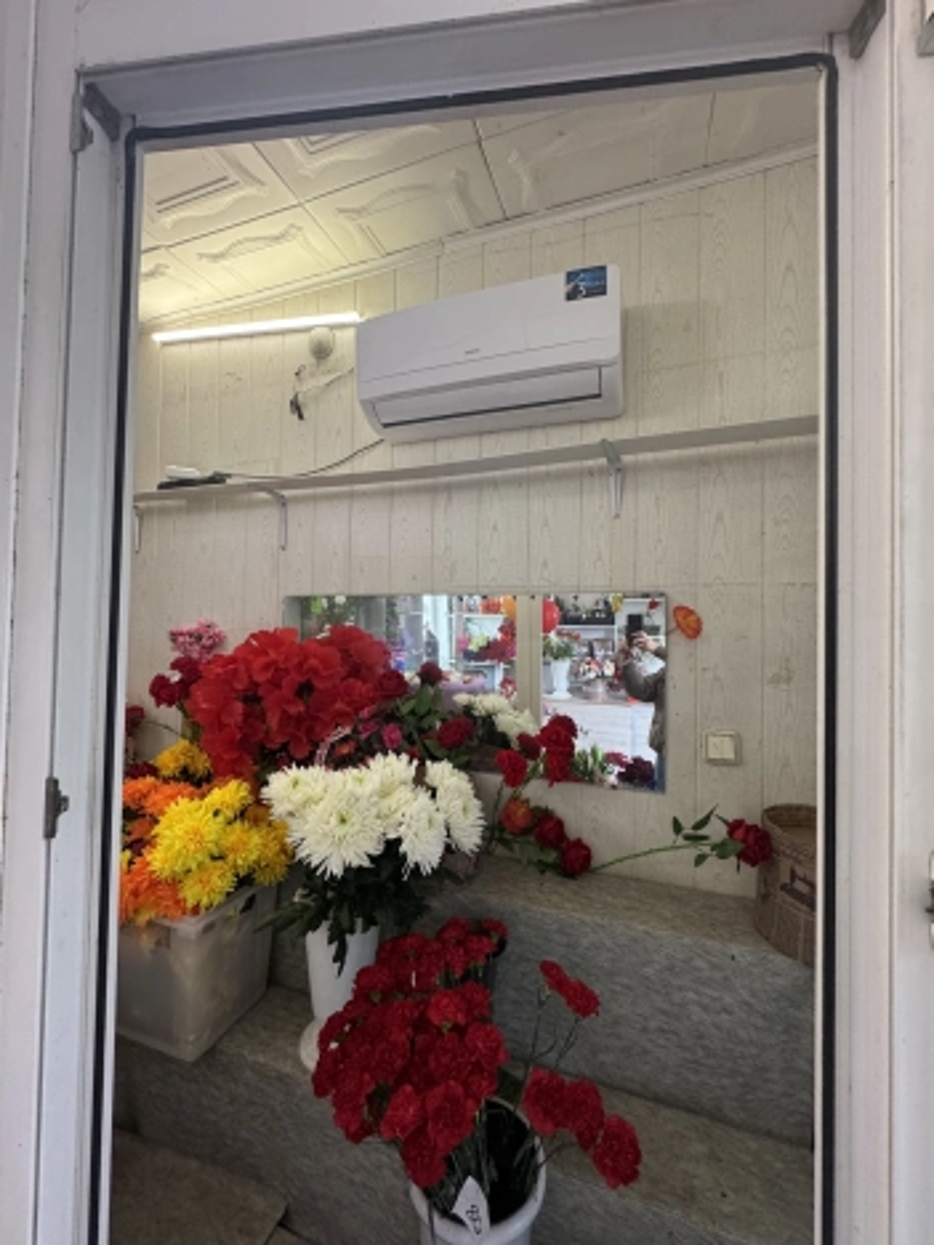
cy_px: 622
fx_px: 504
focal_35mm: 14
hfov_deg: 85.7
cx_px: 467
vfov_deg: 102.1
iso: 320
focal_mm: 2.22
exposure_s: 1/61
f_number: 2.2
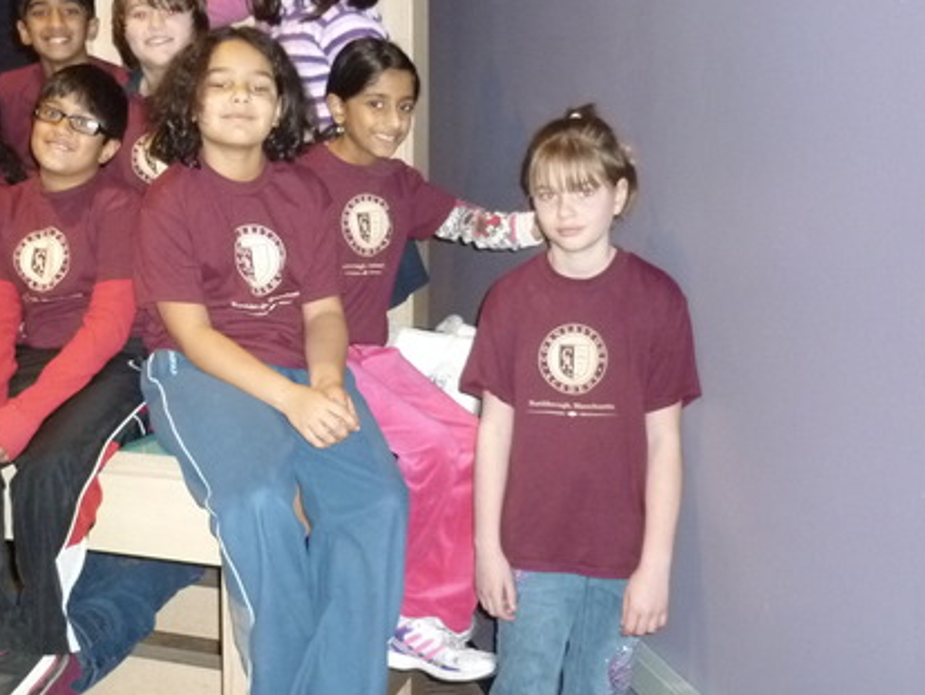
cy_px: 248
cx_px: 221
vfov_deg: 28.5
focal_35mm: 51
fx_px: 1364
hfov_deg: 36.5
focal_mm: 5.5
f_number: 2.8
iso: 500
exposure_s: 1/60
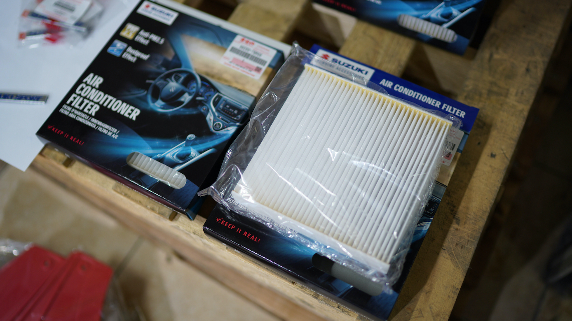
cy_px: 140
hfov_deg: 54.0
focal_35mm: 37
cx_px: 284
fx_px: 561
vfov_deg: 31.9
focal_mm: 35
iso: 125
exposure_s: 1/40
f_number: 1.4
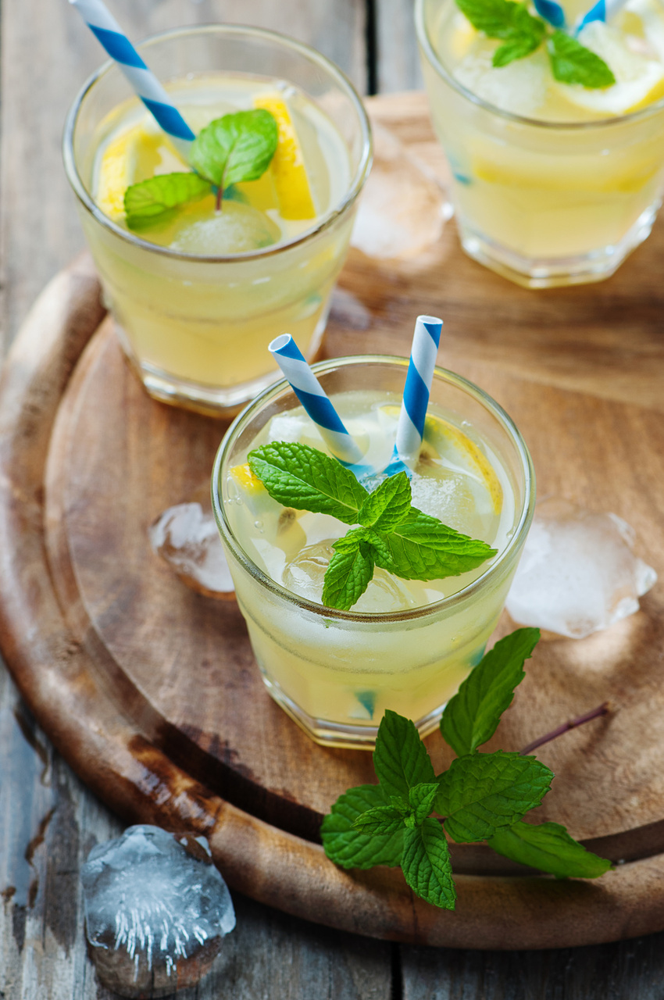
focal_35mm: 158
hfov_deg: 8.7
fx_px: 4369
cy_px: 500
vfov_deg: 13.1
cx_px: 332
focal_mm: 105
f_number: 6.3
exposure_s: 1/160
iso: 100
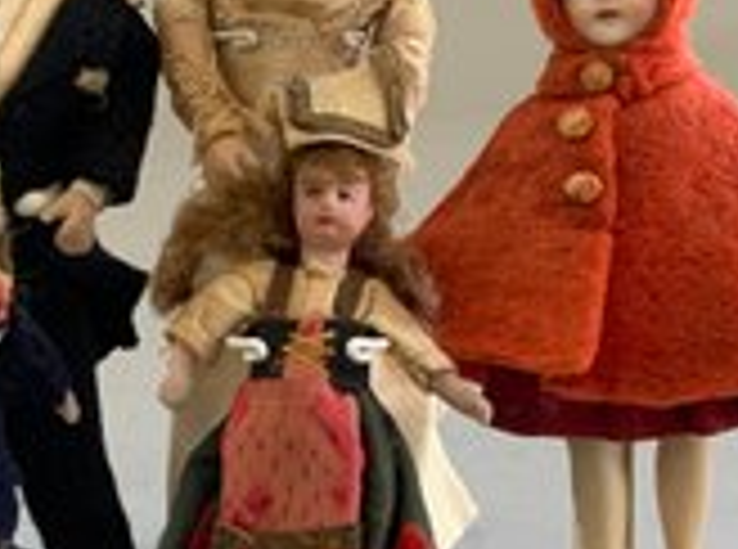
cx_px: 158
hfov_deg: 31.0
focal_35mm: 61
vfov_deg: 23.9
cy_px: 236
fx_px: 1297
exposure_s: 1/60
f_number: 1.8
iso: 160
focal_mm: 3
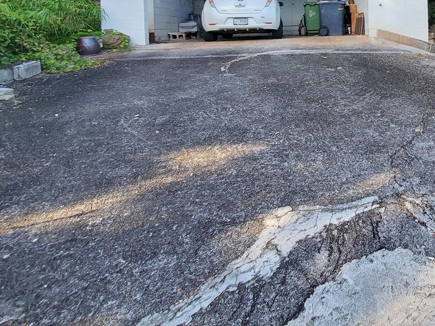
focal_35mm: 25
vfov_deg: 49.9
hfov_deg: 57.7
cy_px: 44
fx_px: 314
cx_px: 404
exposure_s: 1/180
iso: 50
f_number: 2.2
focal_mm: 1.8
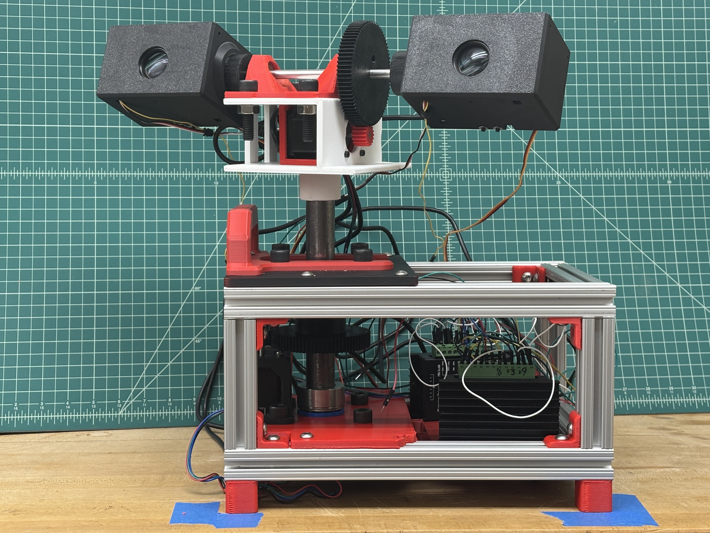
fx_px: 1067
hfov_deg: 36.8
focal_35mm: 52
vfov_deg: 28.0
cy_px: 266
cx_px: 355
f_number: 1.6
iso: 80
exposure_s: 1/60
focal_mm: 5.96
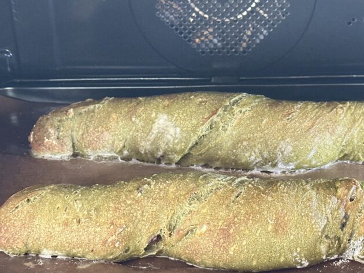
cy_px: 128
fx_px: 821
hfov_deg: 24.9
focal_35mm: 78
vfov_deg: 18.9
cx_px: 236
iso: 500
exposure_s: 1/36
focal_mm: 6.86
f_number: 1.78
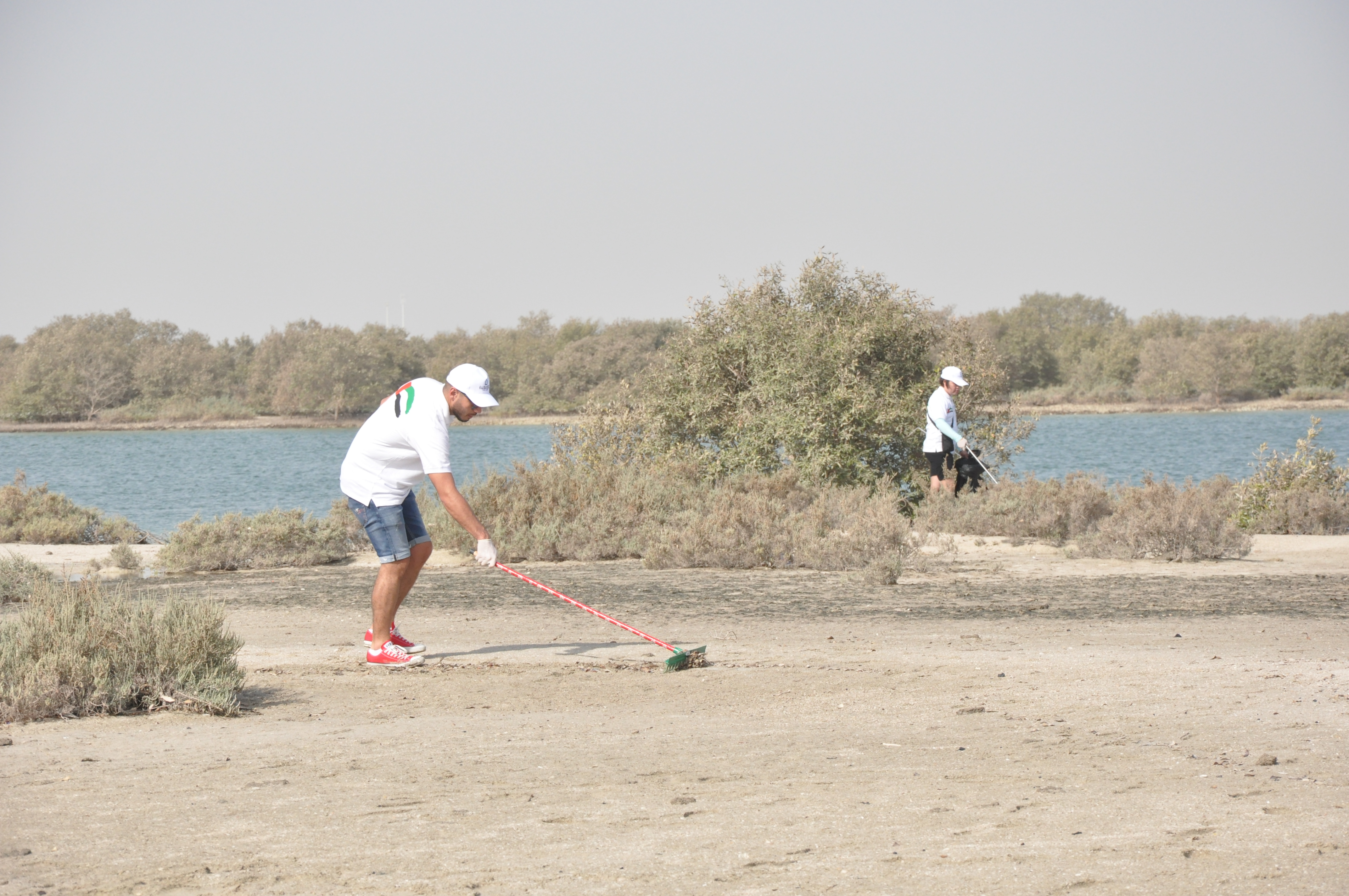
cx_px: 674
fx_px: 5895
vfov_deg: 8.7
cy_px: 448
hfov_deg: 13.1
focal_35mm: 158
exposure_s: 1/1600
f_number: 10
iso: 800
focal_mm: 105
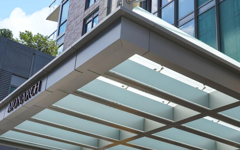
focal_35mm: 55
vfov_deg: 23.4
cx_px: 136
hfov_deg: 36.8
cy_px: 102
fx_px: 360
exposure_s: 1/400
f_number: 8
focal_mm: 35
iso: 200
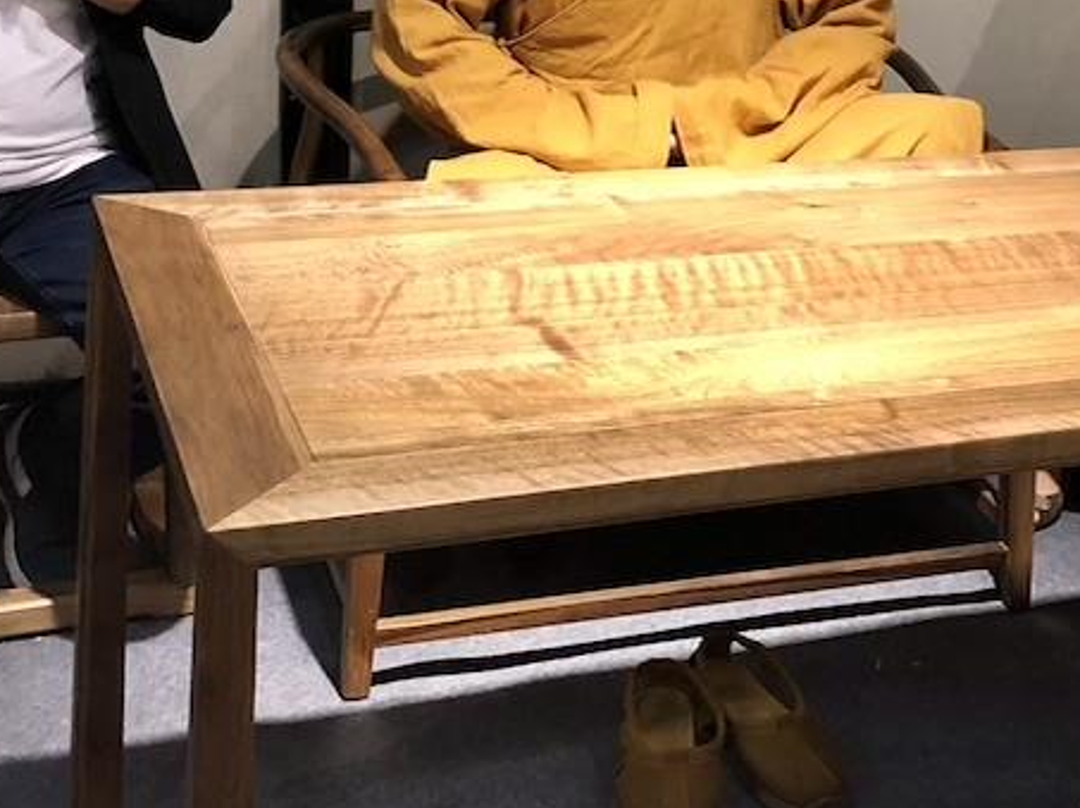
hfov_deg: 28.8
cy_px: 17
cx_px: 855
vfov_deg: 21.5
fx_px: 2058
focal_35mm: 66
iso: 80
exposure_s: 1/17
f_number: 1.8
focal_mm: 3.99
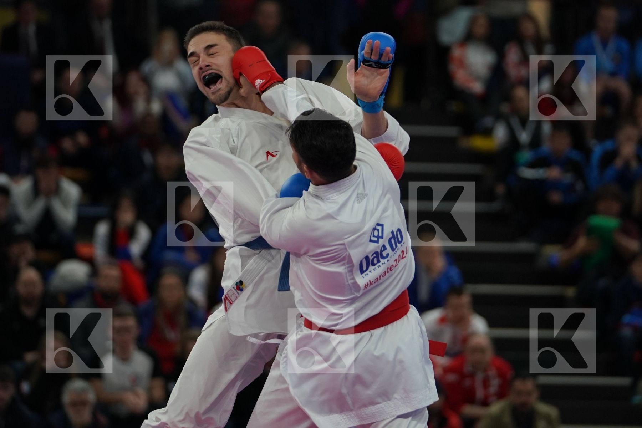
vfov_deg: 5.7
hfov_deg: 8.5
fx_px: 4297
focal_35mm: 241
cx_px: 321
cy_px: 214
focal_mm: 161
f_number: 2.8
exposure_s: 1/1000
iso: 1250
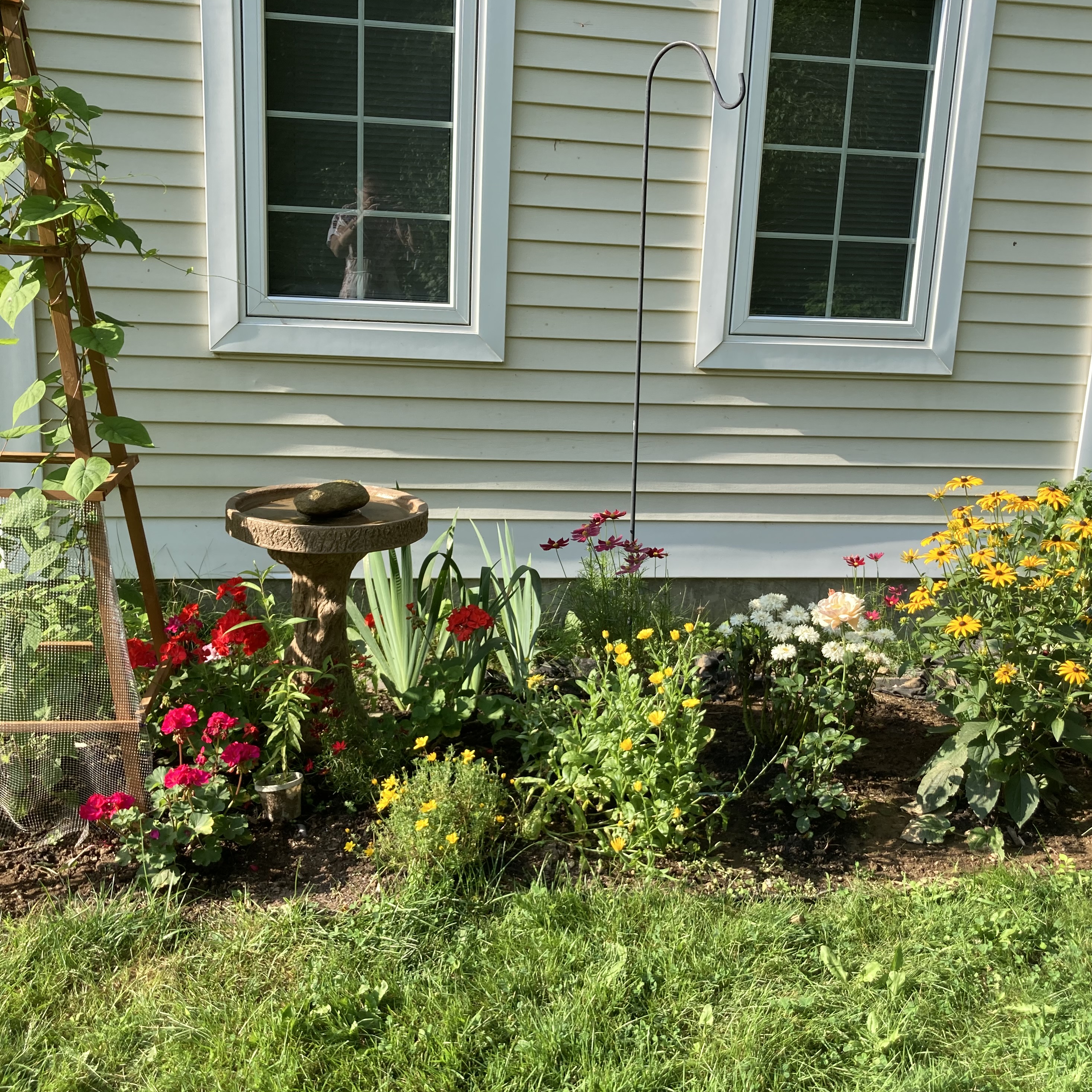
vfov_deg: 48.4
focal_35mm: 34
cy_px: 552
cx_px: 595
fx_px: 1213
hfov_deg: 48.4
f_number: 1.8
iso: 20
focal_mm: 3.99
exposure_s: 1/585
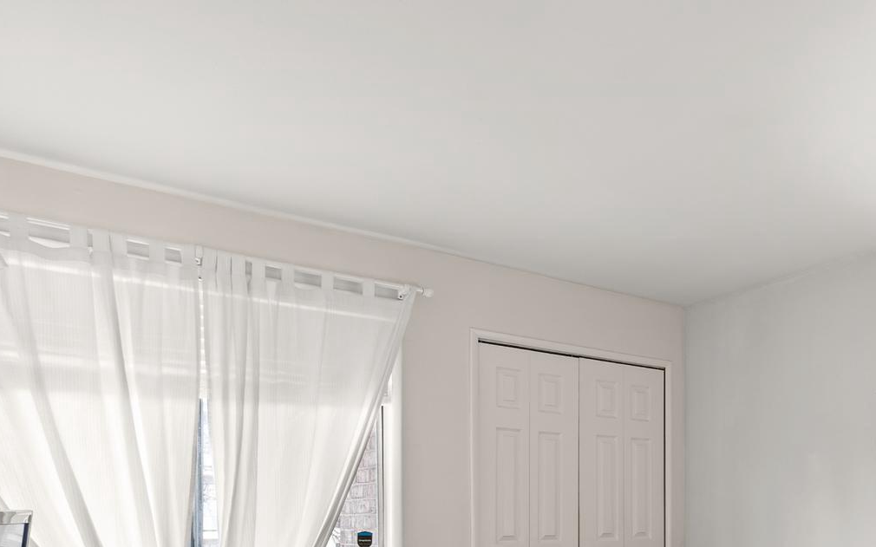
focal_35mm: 31
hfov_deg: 55.5
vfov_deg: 37.1
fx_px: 740
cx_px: 739
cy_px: 522
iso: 100
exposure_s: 6
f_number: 9
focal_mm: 10
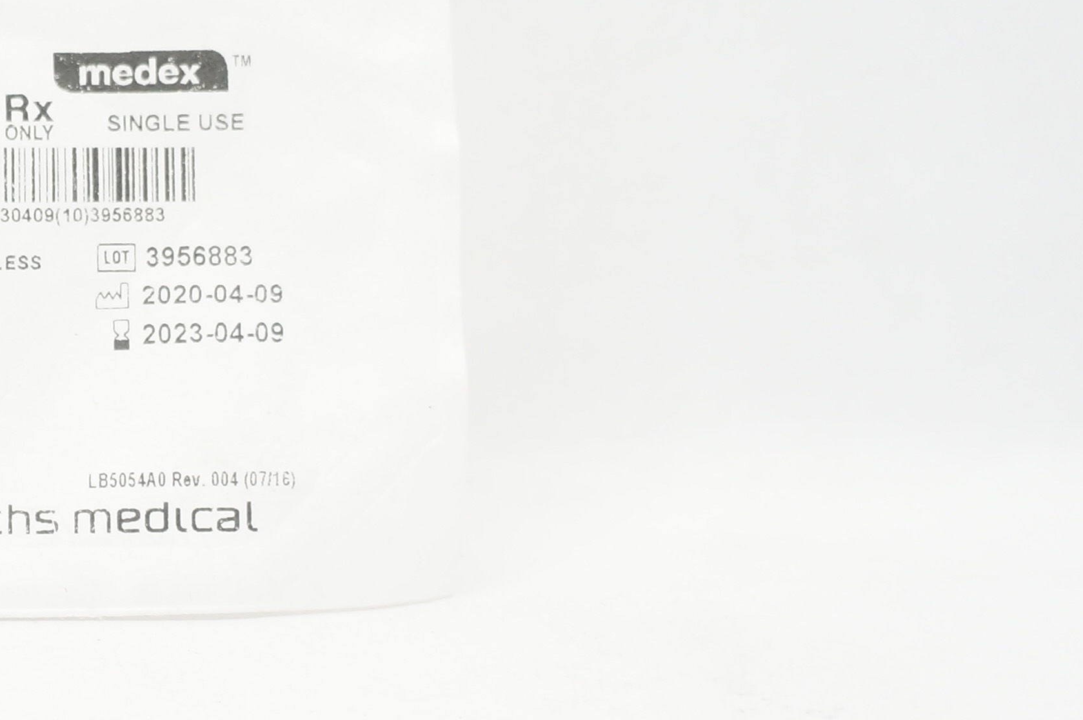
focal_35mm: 79
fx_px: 2374
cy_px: 323
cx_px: 12
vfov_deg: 17.2
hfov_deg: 24.6
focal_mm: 18
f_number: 4
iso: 400
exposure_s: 1/80
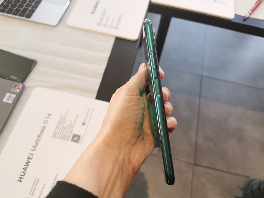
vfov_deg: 51.4
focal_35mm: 27
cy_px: 99
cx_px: 132
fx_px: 206
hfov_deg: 65.3
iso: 160
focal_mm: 5.56
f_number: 1.6
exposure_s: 1/100
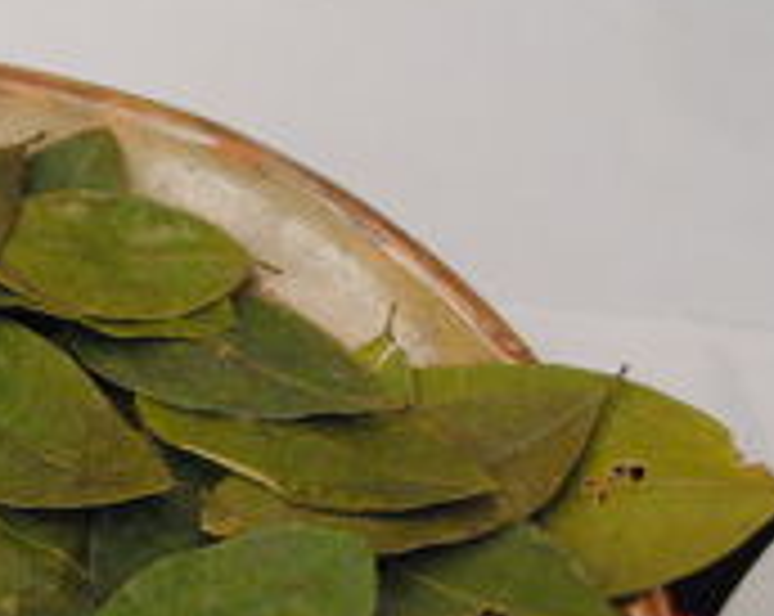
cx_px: -364
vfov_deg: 11.9
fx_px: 2927
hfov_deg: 14.2
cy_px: 663
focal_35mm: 128
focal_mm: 24
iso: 1600
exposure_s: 1/25
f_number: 4
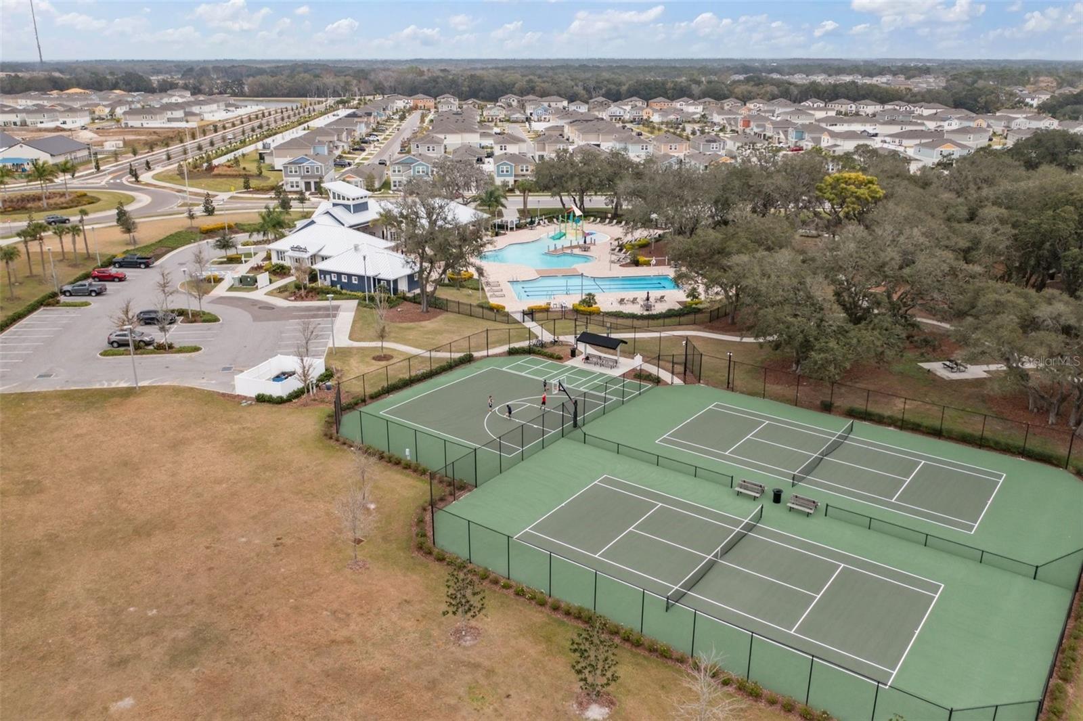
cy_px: 360
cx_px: 542
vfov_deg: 46.4
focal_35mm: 28
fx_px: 842
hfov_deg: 65.5
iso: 100
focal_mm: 10.26
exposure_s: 1/50
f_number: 3.2
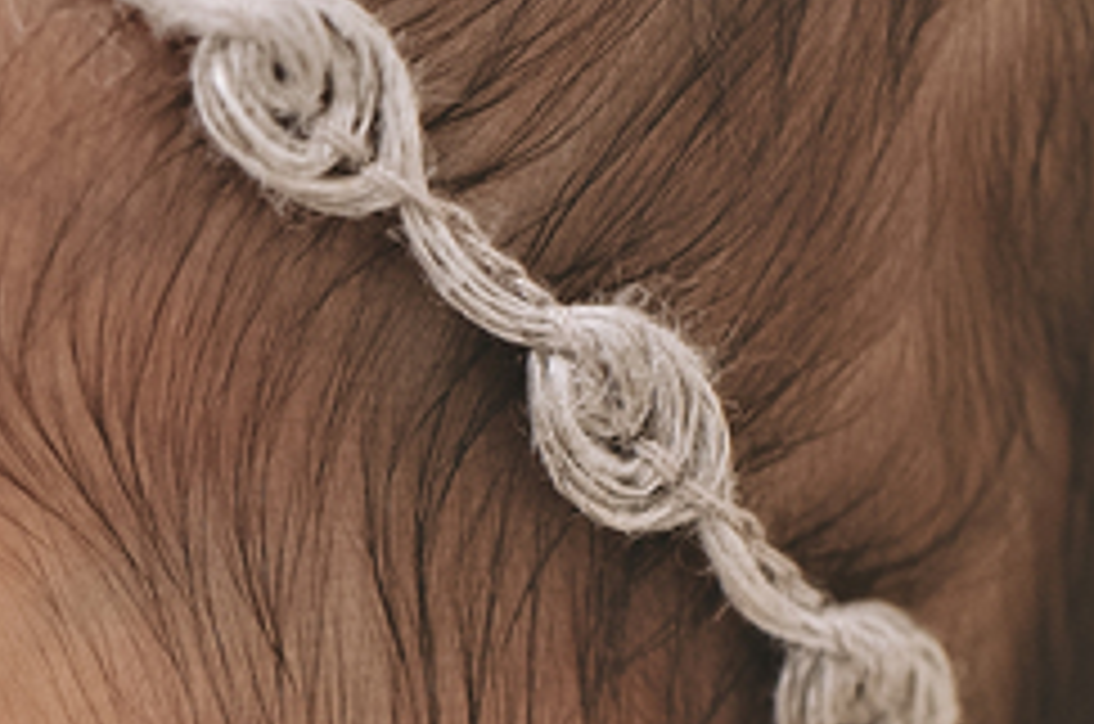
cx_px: -513
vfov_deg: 7.9
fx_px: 5247
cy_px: 782
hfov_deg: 11.4
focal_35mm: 173
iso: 500
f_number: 3.2
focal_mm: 35
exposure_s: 1/200
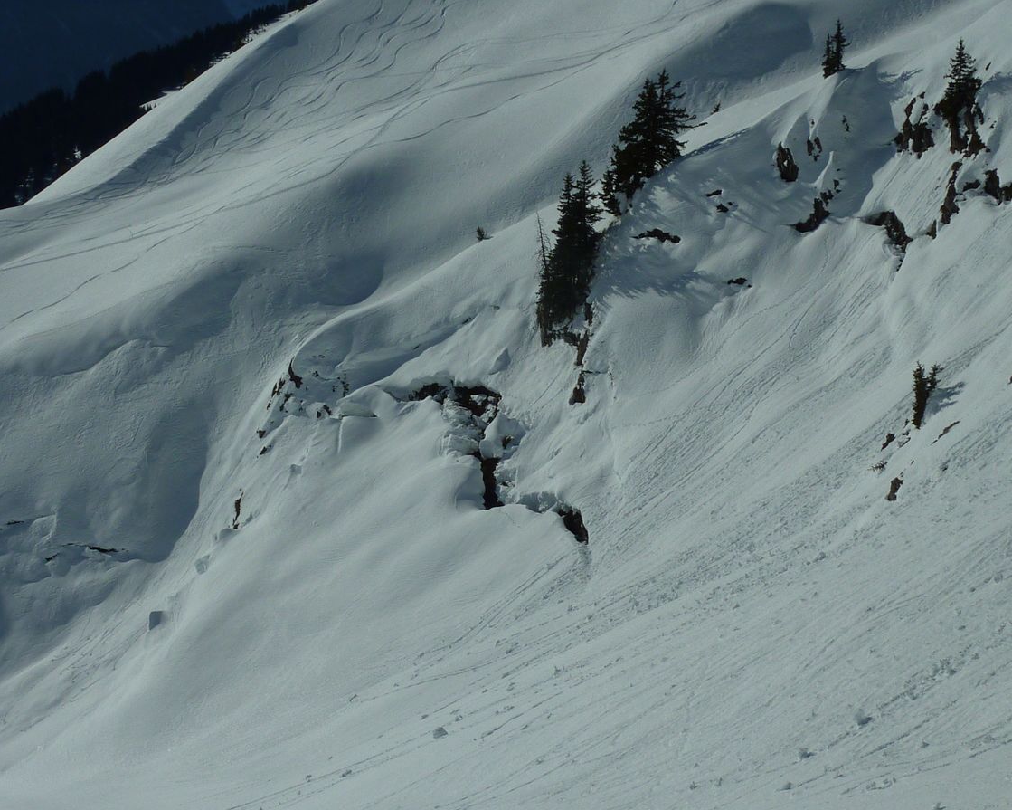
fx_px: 2007
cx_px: 484
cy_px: 406
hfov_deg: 28.3
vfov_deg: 22.8
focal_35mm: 67
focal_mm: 7.3
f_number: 6.3
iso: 80
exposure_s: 1/2000
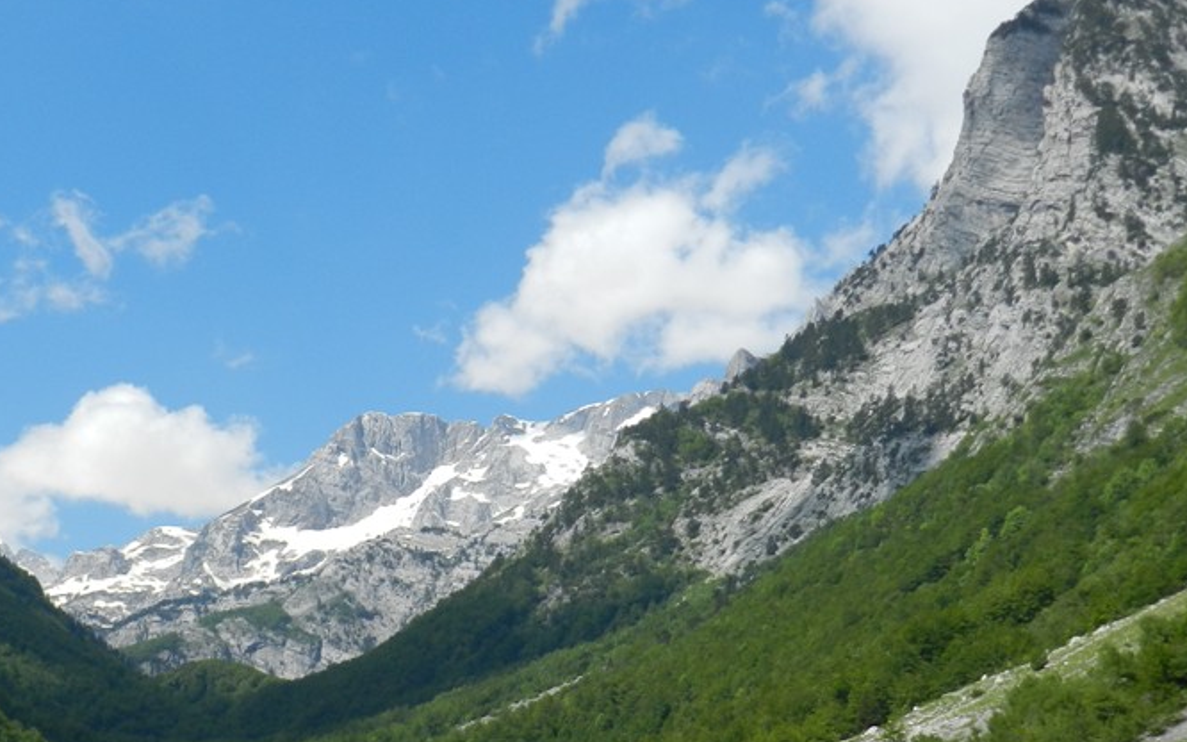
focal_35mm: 75
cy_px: 530
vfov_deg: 17.3
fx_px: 2426
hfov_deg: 27.3
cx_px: 406
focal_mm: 8.1
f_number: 4.2
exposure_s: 1/1250
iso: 160
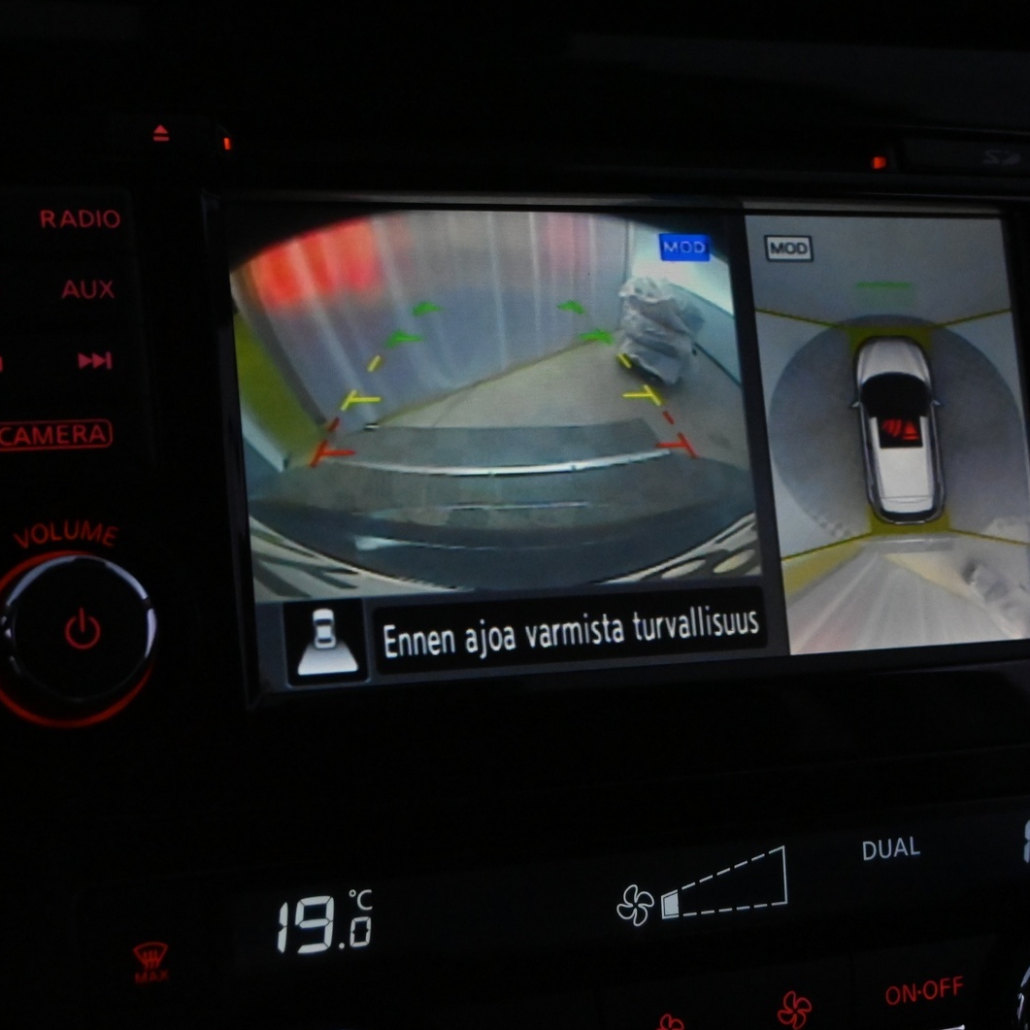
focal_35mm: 61
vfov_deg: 28.0
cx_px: 588
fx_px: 2064
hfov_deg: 28.0
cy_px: 513
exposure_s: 1/500
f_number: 5.6
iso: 6400
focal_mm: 31.5
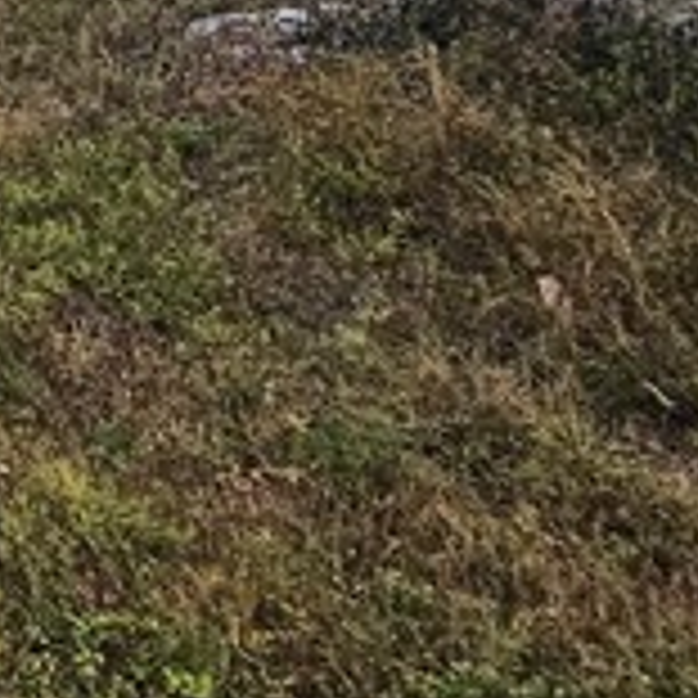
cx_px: -1004
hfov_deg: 14.4
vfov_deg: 20.3
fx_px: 1734
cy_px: -275
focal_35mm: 76
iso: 250
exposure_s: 1/359
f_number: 2.2
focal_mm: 2.2
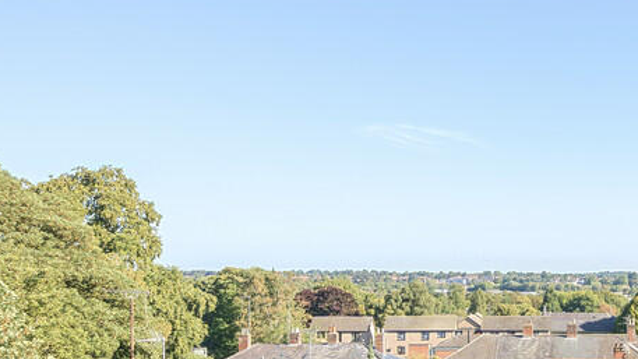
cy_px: 290
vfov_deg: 25.0
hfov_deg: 39.6
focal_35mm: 47
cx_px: 607
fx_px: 795
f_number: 8
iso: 400
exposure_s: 1/200
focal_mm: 20
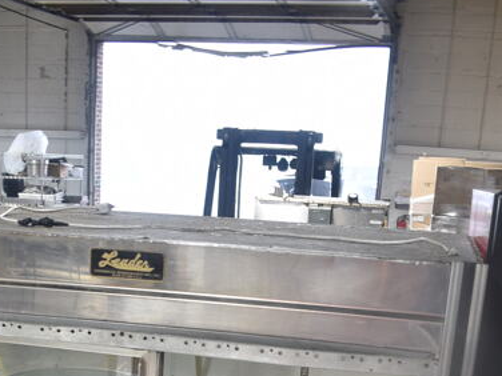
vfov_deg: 21.1
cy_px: 493
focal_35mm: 63
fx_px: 914
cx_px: 175
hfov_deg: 30.5
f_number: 3.5
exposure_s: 1/30
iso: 320
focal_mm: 18
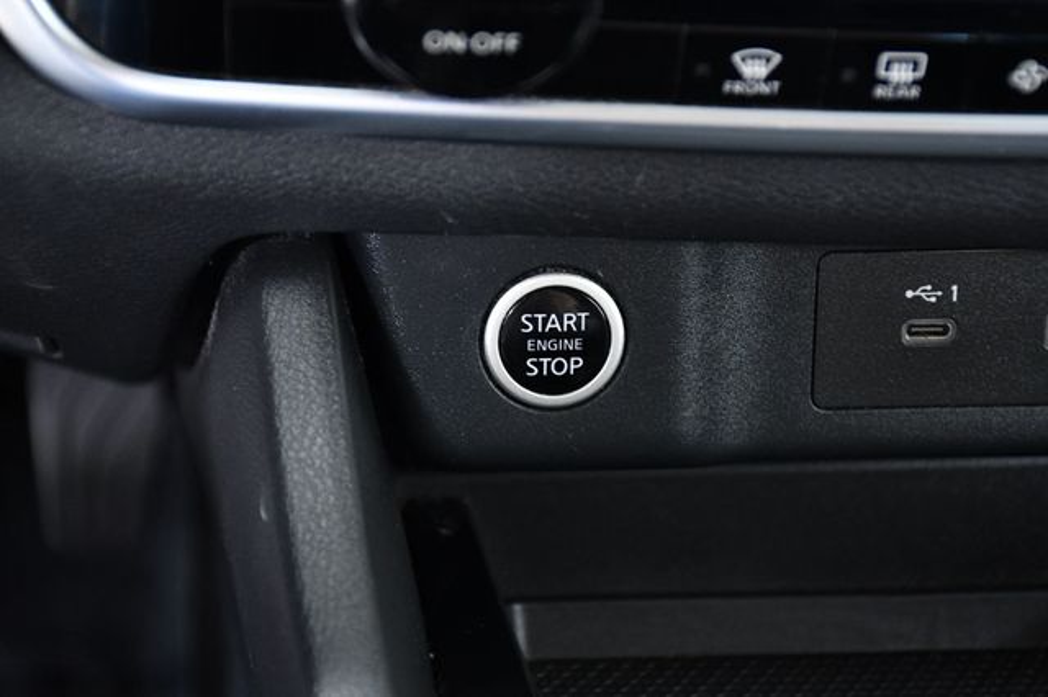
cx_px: 524
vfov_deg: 14.7
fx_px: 2706
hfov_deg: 21.9
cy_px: 348
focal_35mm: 93
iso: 2500
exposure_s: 1/25
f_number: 5
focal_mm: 62
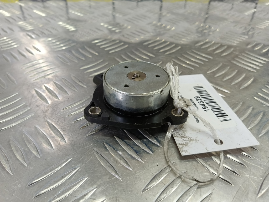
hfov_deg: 73.9
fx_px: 179
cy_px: 101
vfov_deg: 58.9
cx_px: 134
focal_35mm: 23
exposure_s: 1/50
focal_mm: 4.11
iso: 115
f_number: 1.6
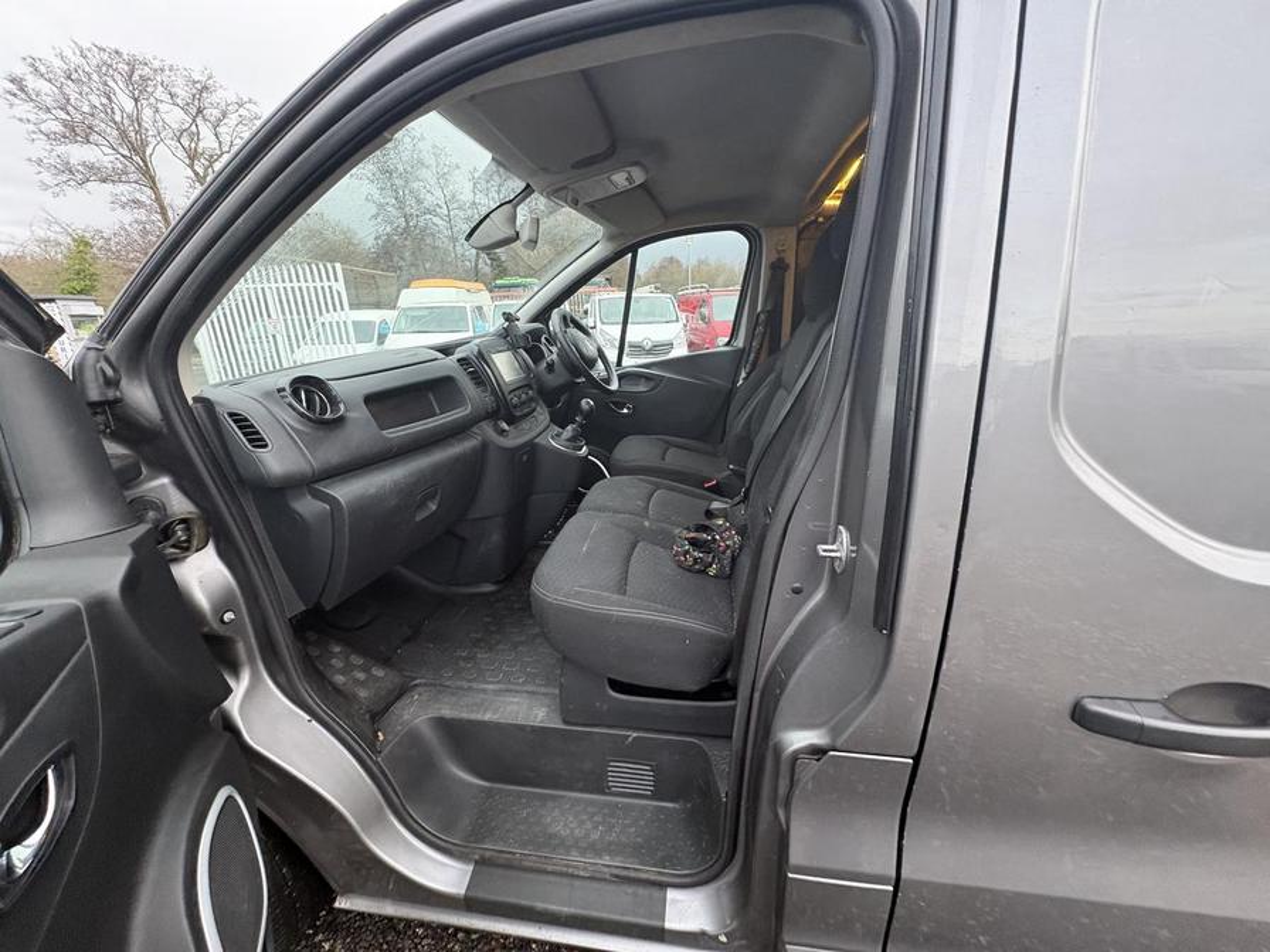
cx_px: 635
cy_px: 476
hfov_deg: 102.1
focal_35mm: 14
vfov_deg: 85.7
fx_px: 514
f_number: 2.2
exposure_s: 1/60
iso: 320
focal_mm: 2.22
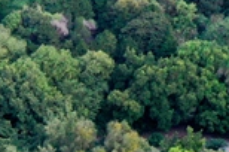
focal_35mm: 197
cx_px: -229
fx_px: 1251
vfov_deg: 6.3
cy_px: 484
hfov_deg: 9.7
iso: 200
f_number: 11
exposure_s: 1/80
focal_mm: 10.26
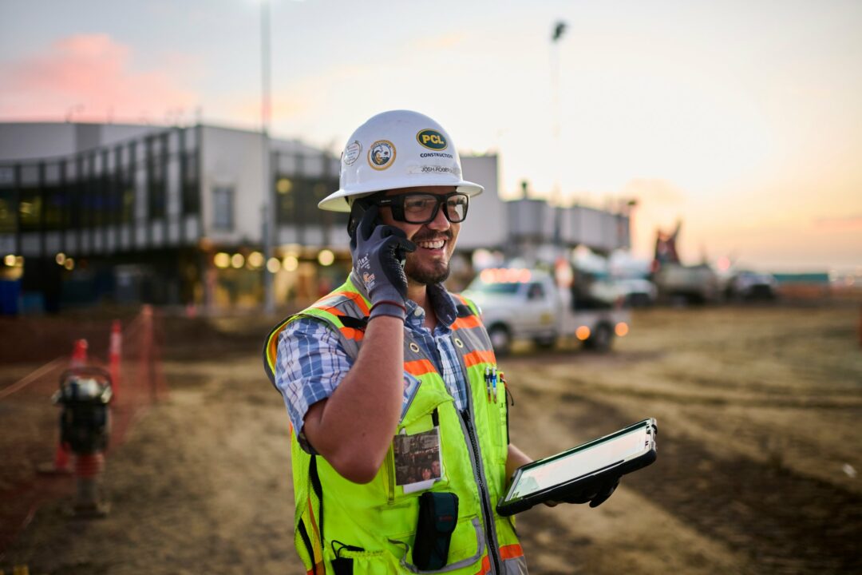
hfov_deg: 54.4
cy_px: 288
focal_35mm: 35
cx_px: 431
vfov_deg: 37.9
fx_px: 838
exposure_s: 1/320
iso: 800
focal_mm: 35
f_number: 1.4
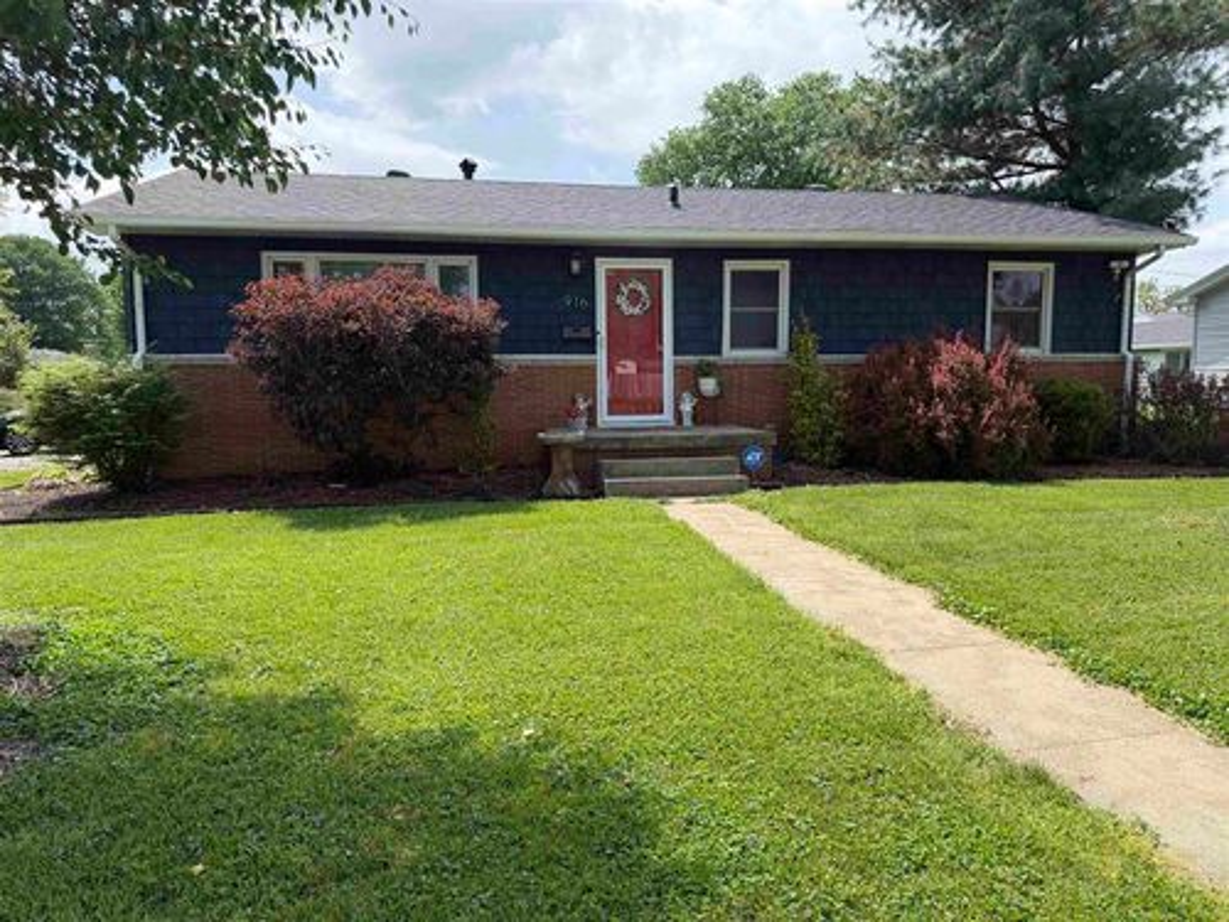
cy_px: 461
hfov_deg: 71.6
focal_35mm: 24
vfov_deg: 56.8
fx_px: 852
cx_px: 614
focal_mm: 6.76
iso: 100
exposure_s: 1/3584
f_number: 1.78
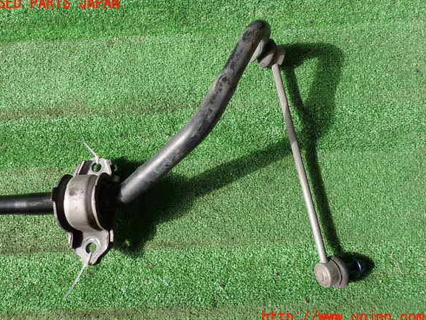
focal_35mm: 26
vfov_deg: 53.1
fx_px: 320
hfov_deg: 67.3
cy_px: 160
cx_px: 207
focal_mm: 4.5
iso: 100
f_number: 2.8
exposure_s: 1/160
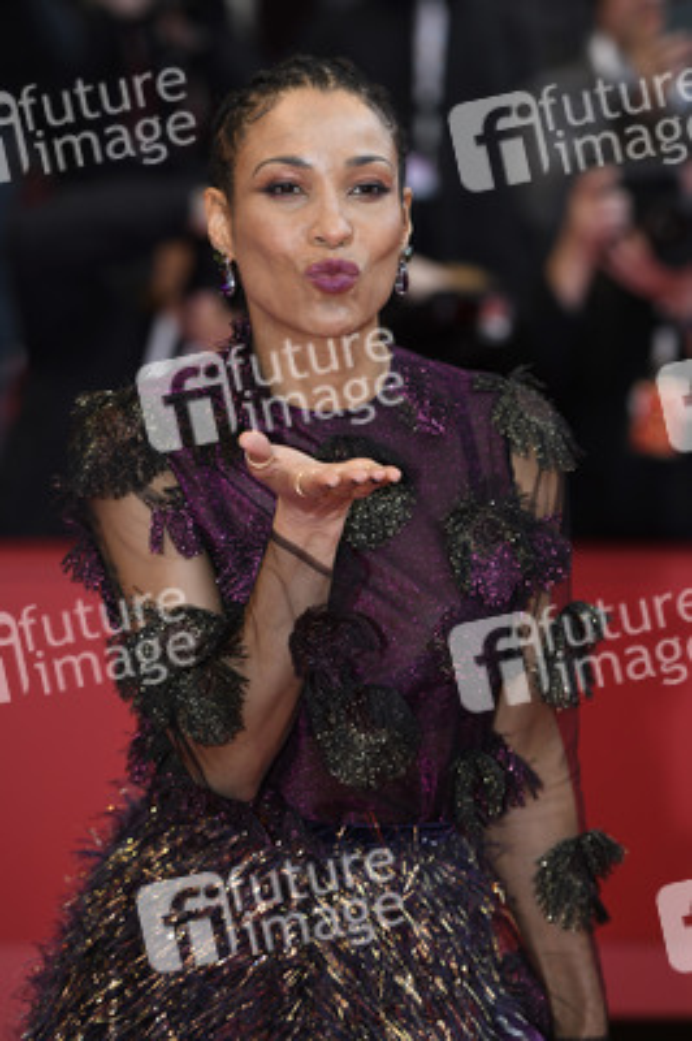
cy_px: 520
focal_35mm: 135
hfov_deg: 10.1
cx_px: 346
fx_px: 3899
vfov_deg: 15.2
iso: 640
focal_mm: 135
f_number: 3.5
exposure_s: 1/640
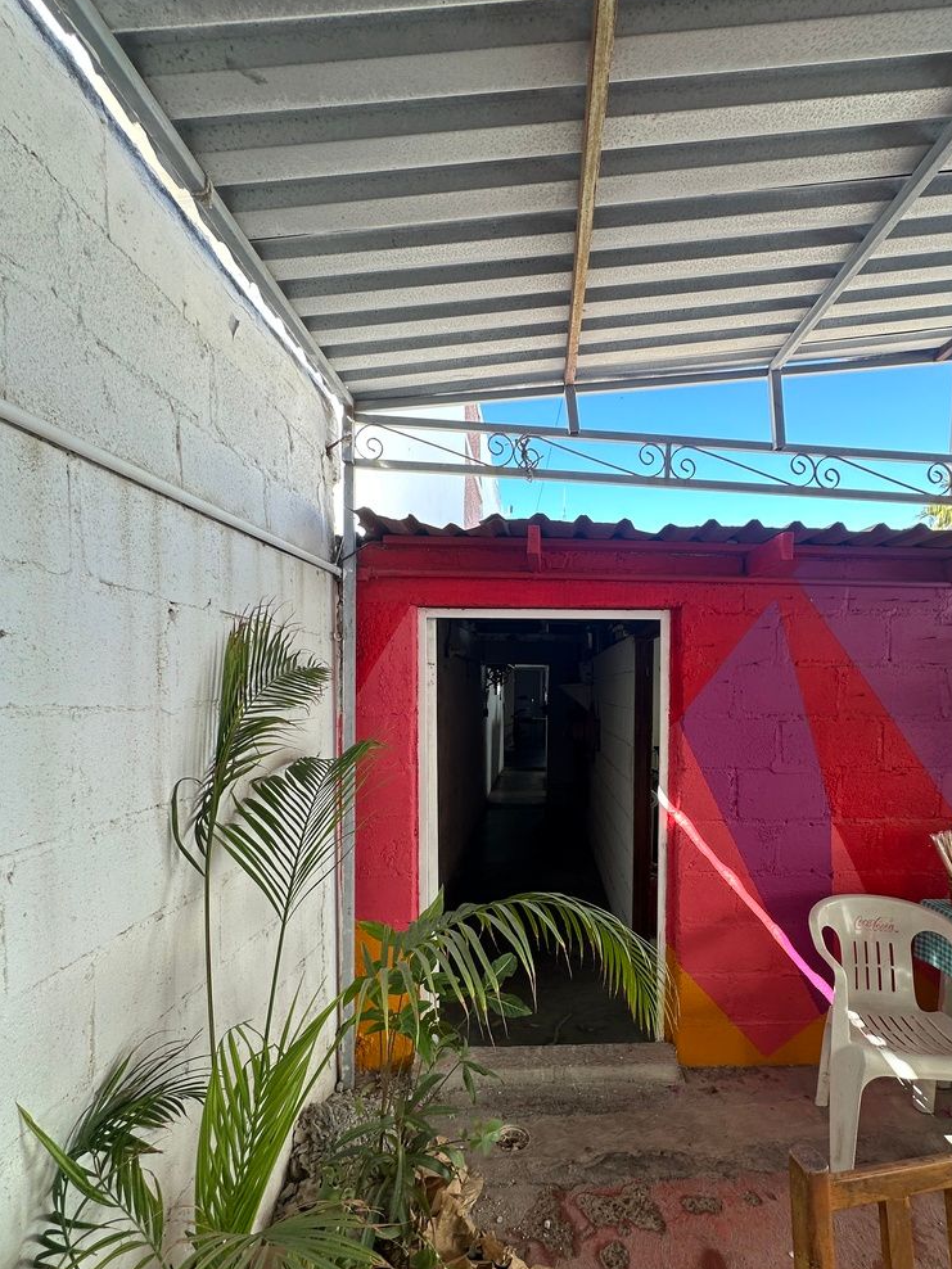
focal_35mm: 17
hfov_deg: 74.2
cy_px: 715
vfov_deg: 90.6
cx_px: 555
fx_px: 623
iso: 40
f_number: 2.2
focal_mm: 2.22
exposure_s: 1/138
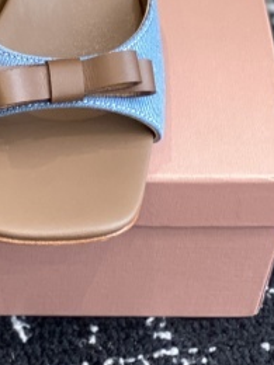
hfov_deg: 9.2
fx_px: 1689
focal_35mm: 160
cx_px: -56
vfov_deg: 12.2
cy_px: -18
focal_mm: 6
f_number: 2
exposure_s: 1/122
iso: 100
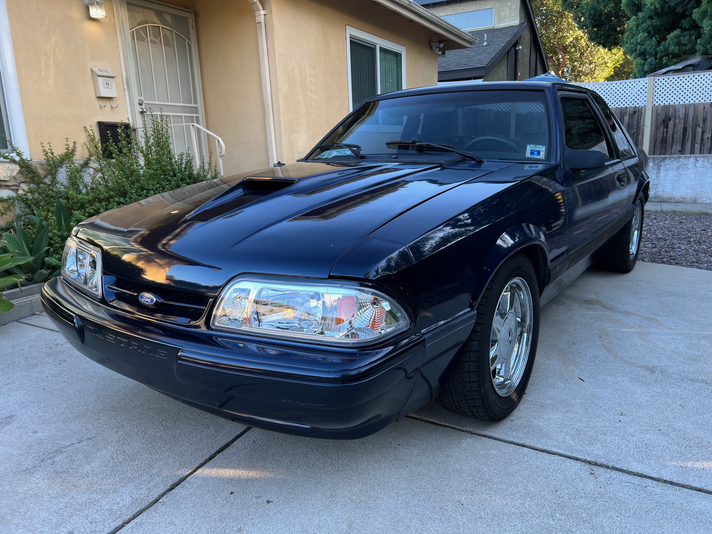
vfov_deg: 53.1
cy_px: 267
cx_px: 356
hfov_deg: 67.3
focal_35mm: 26
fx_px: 535
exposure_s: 1/121
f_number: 1.5
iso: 40
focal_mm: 5.7
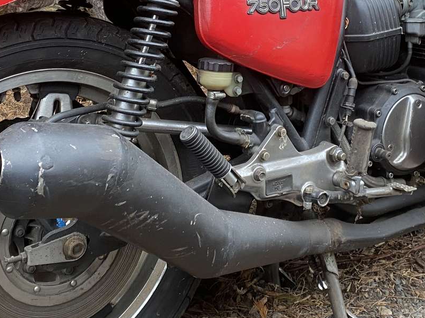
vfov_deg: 22.1
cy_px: 33
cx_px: 236
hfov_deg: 29.8
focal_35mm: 65
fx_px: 798
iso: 125
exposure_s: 1/92
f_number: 1.8
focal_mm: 4.25
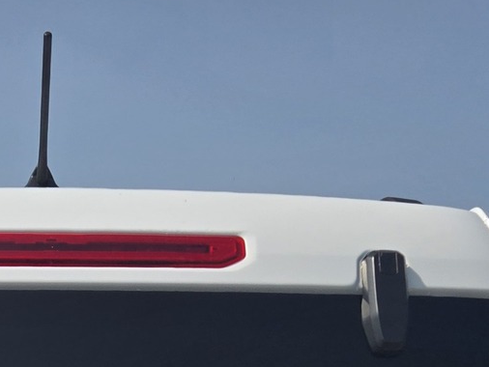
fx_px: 1314
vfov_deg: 13.7
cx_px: 13
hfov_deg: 20.5
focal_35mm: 93
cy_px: 716
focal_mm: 5.4
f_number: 1.8
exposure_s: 1/2635
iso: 25
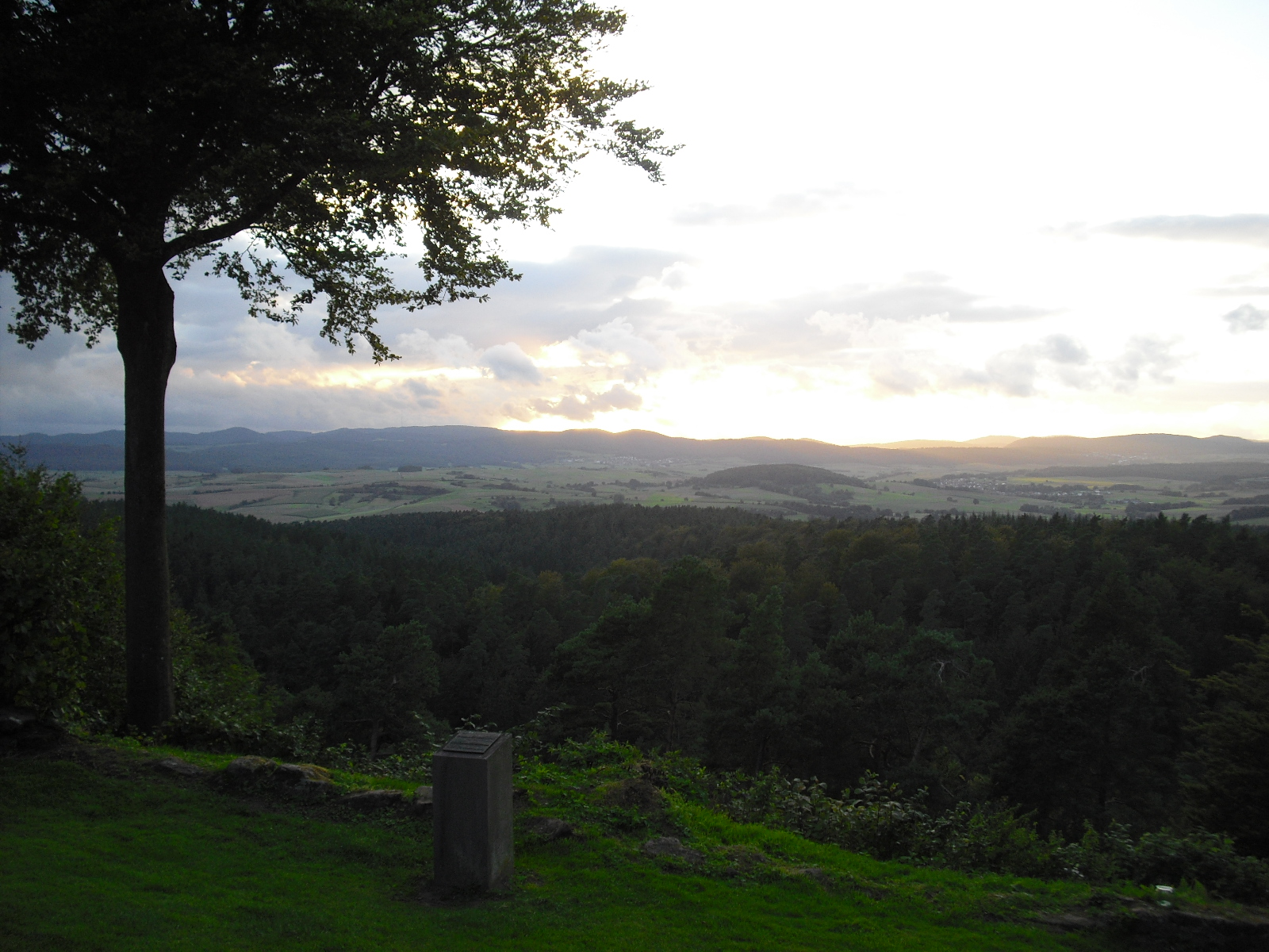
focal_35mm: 38
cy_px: 476
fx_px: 1393
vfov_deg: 37.7
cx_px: 634
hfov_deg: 49.0
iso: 100
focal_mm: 6.2
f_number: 2.8
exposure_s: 1/160
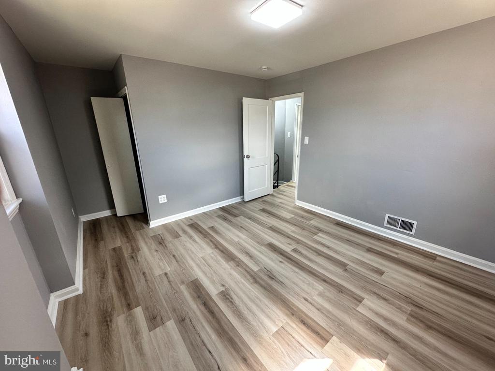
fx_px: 200
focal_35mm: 14
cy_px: 186
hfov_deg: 102.1
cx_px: 248
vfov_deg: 85.7
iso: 125
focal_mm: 2.22
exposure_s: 1/120
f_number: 2.2
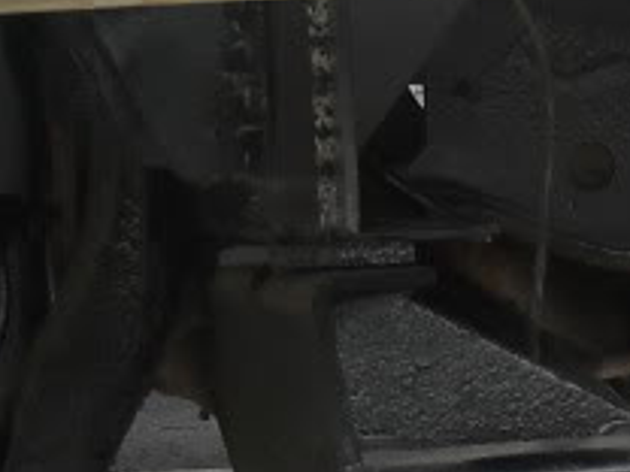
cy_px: 557
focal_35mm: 172
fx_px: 3130
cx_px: 1112
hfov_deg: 10.8
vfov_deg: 8.5
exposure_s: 1/284
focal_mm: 5.7
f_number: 2.8
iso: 64
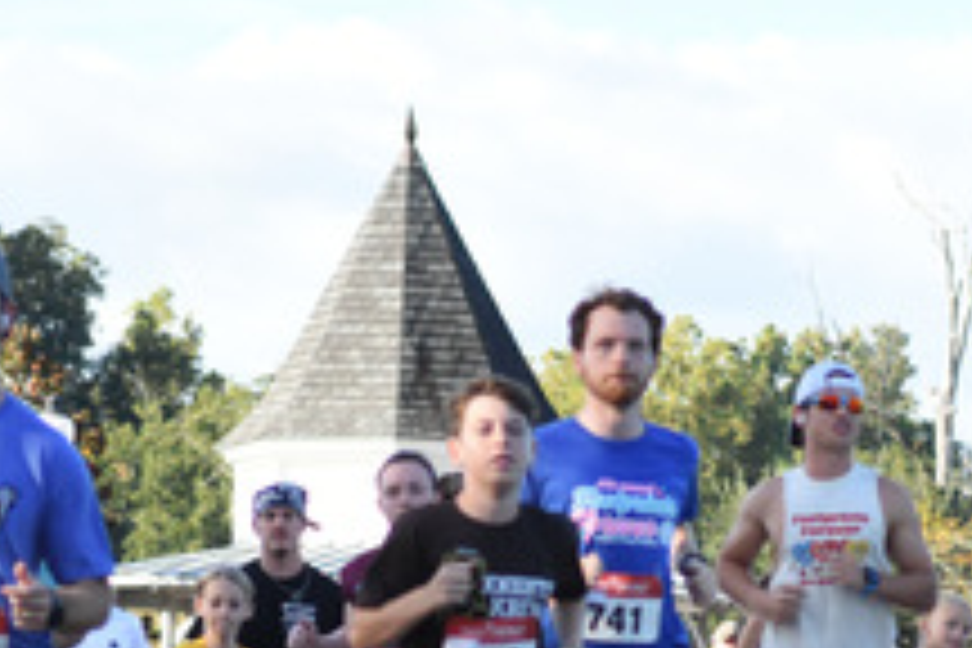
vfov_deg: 6.5
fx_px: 5677
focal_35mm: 210
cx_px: 760
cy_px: 763
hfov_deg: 9.8
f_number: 2.8
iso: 1250
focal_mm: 55
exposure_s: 1/5000
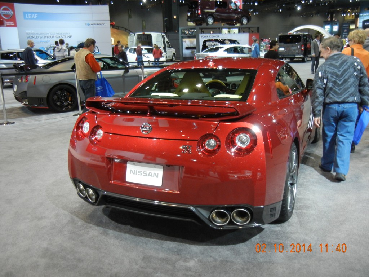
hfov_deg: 54.0
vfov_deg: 41.8
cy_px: 138
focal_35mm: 34
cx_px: 184
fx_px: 362
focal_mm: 6.2
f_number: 3.6
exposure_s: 1/55
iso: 400
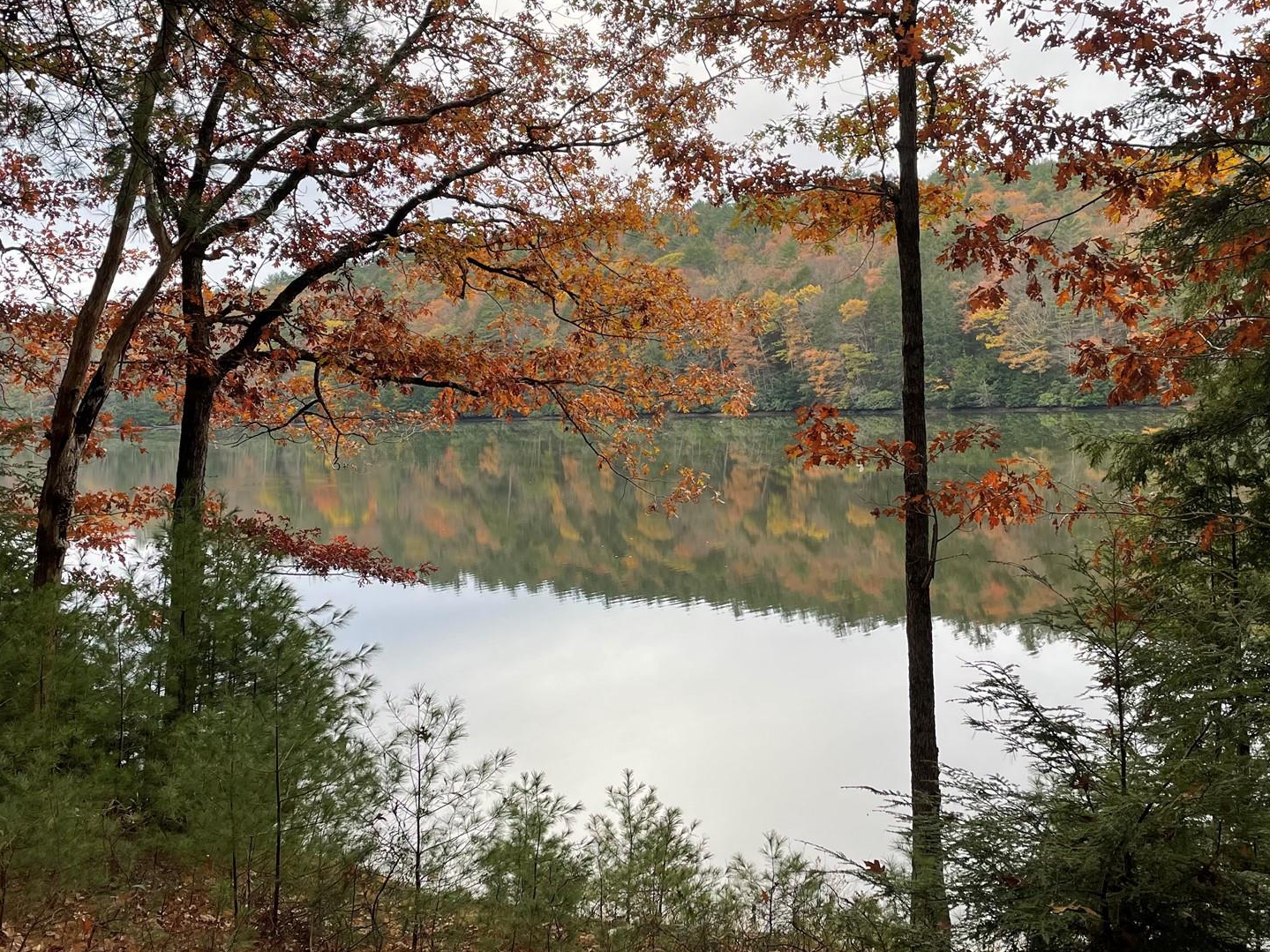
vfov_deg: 38.6
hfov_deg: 50.1
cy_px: 421
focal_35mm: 37
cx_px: 661
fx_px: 1357
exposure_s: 1/401
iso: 32
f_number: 1.6
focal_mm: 4.2
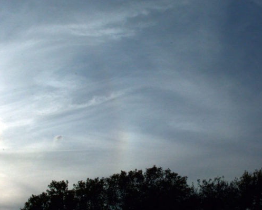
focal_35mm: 60
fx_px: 462
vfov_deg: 25.6
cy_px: 105
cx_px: 143
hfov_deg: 31.6
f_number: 22
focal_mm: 35
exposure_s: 1/4000
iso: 560
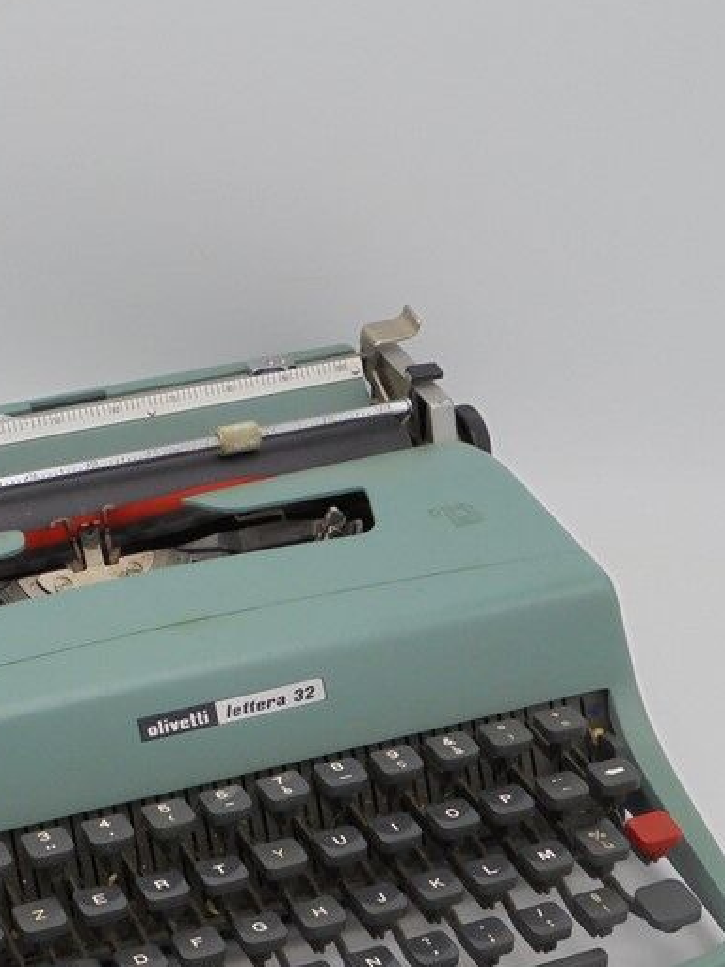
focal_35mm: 86
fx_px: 2401
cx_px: 189
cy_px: 731
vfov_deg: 22.5
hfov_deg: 17.1
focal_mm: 8.9
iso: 100
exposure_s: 1/125
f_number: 4.8
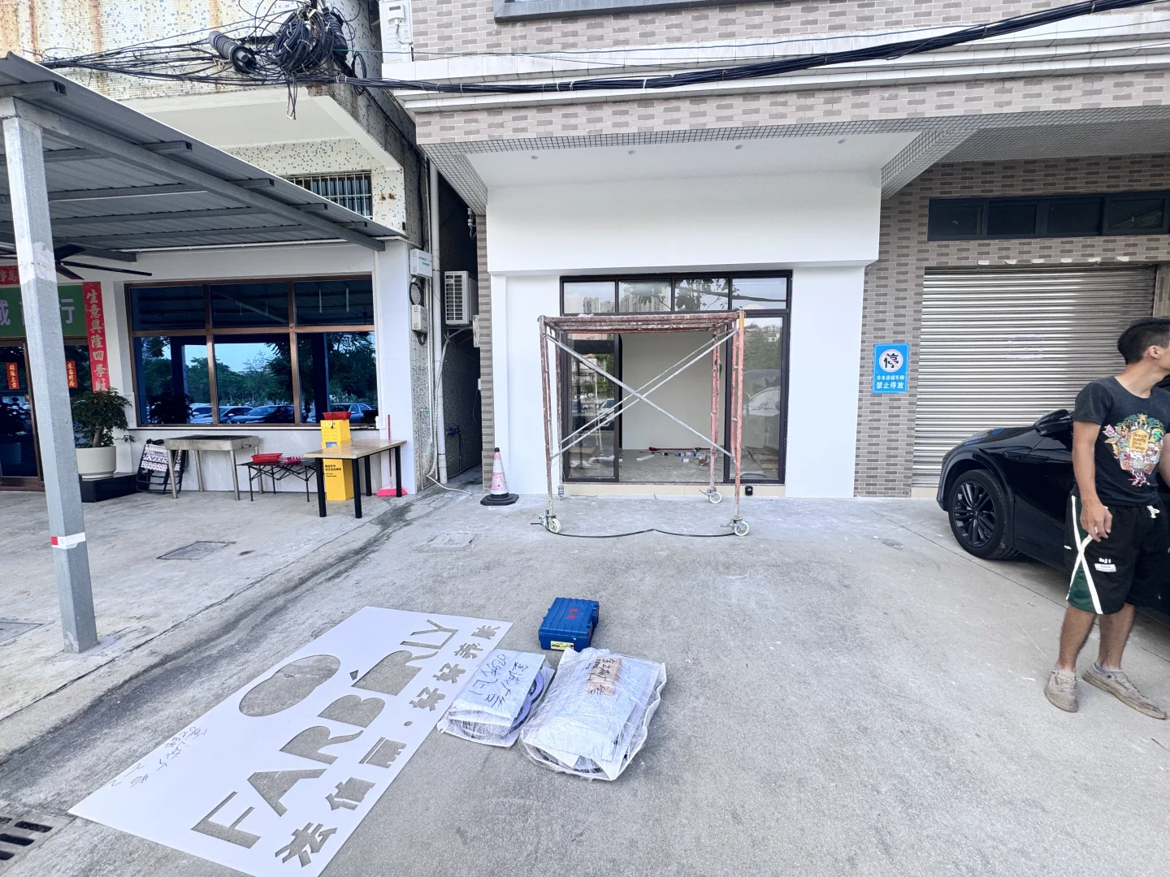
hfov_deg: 102.1
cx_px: 585
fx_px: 473
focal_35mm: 14
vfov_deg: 85.7
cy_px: 438
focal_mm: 2.22
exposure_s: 1/174
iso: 40
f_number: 2.2
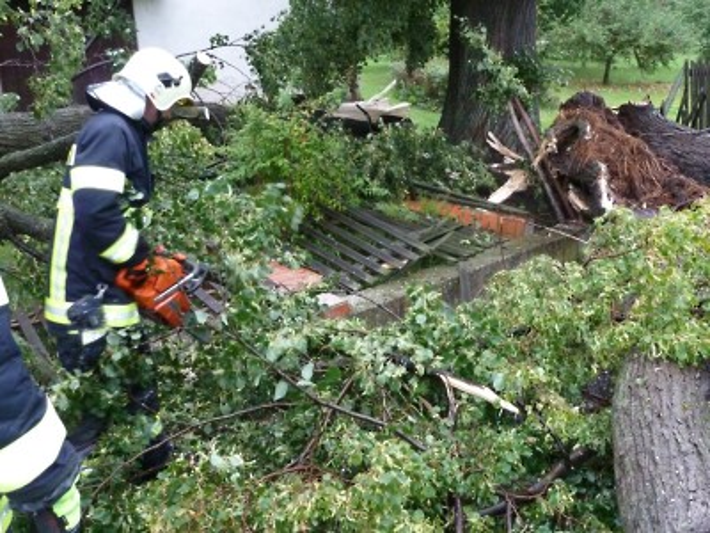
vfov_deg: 46.8
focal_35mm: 30
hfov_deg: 60.0
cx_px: 355
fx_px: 615
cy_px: 266
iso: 400
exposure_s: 1/30
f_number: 3.4
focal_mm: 5
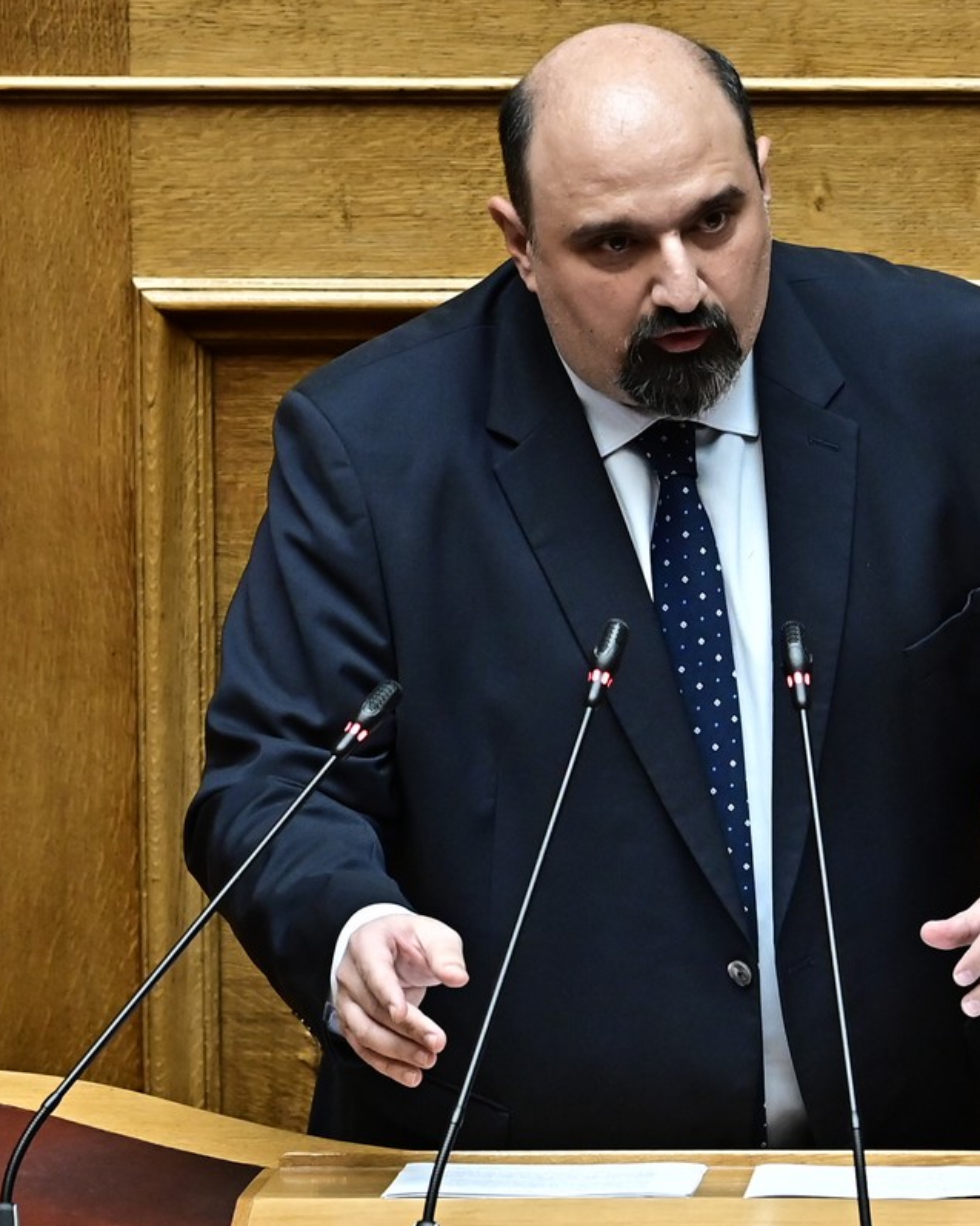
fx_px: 15381
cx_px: 826
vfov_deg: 4.6
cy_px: 612
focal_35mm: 424
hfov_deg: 3.6
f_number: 4
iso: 1600
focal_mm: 200
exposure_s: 1/500
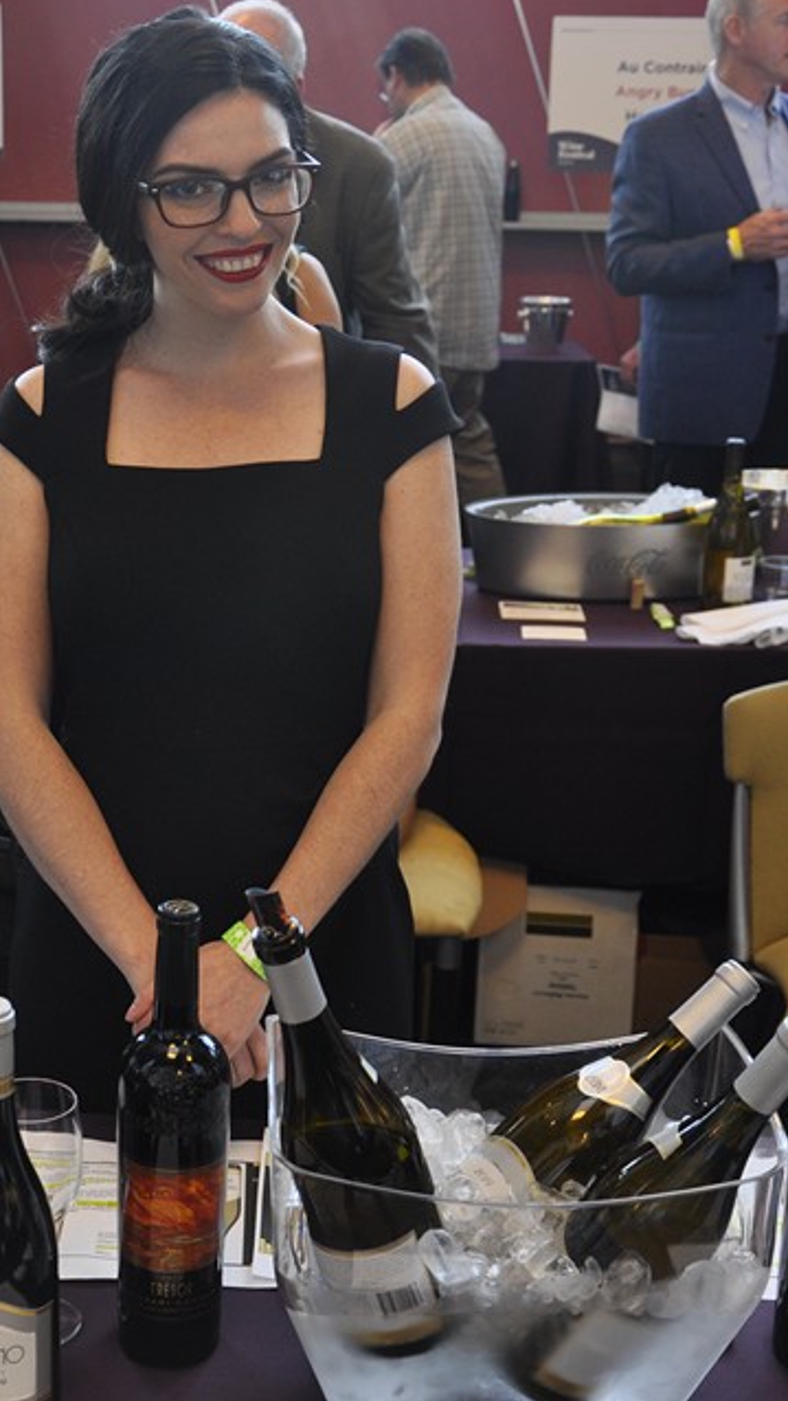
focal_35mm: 59
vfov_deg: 35.4
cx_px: 255
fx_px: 2191
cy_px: 674
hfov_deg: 20.3
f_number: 5
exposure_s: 1/60
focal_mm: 24
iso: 400
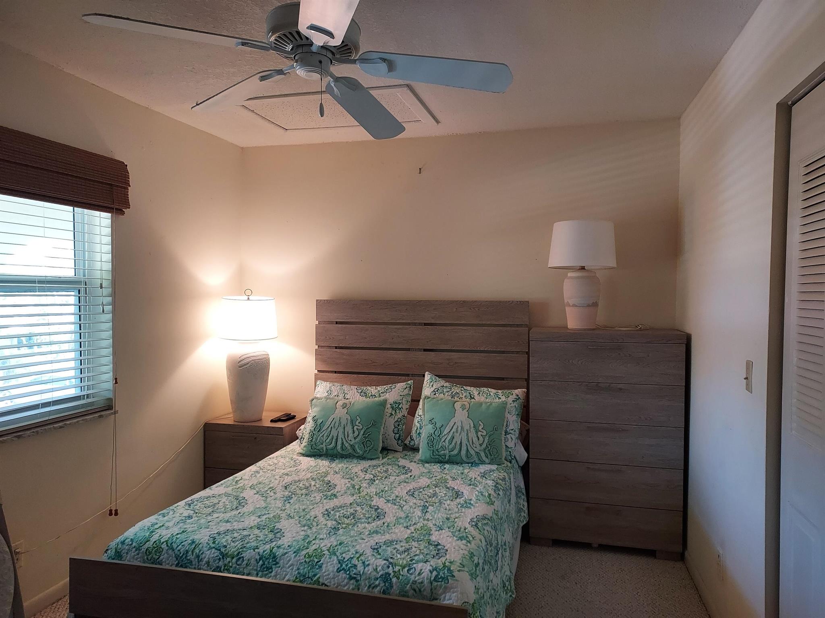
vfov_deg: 56.8
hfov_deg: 71.6
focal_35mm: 24
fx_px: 572
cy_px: 309
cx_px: 412
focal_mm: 4.6
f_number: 1.8
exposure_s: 1/60
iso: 320
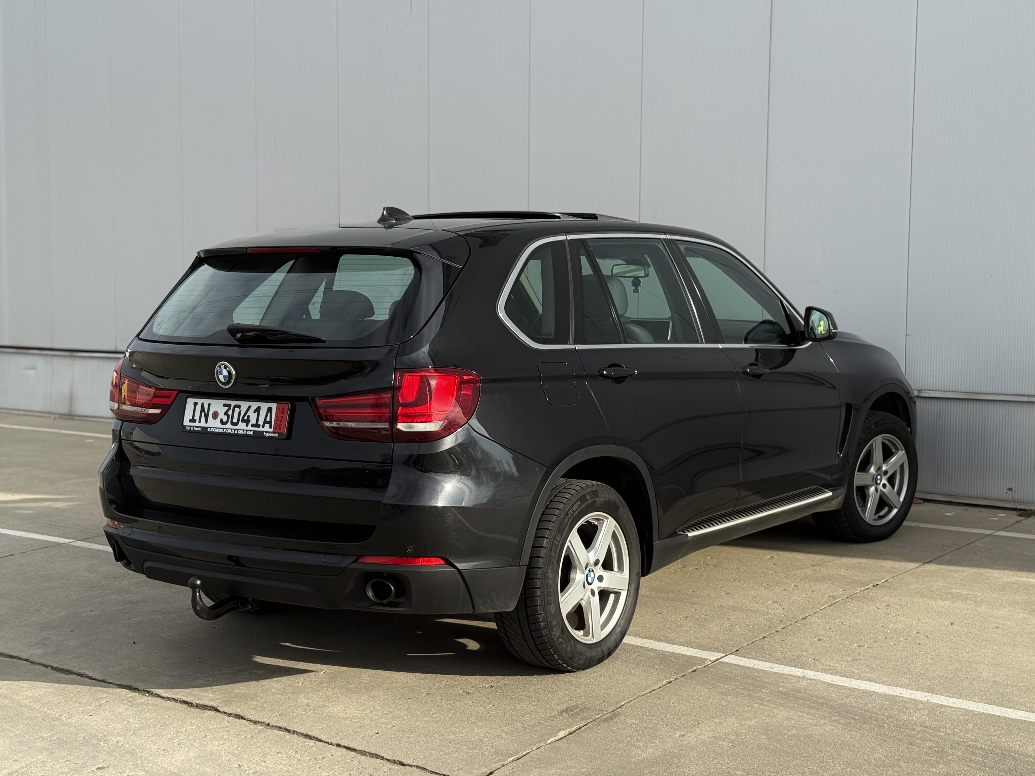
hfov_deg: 39.7
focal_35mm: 48
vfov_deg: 30.3
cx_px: 518
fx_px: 1435
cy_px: 388
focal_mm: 6.76
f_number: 1.78
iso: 80
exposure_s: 1/2494
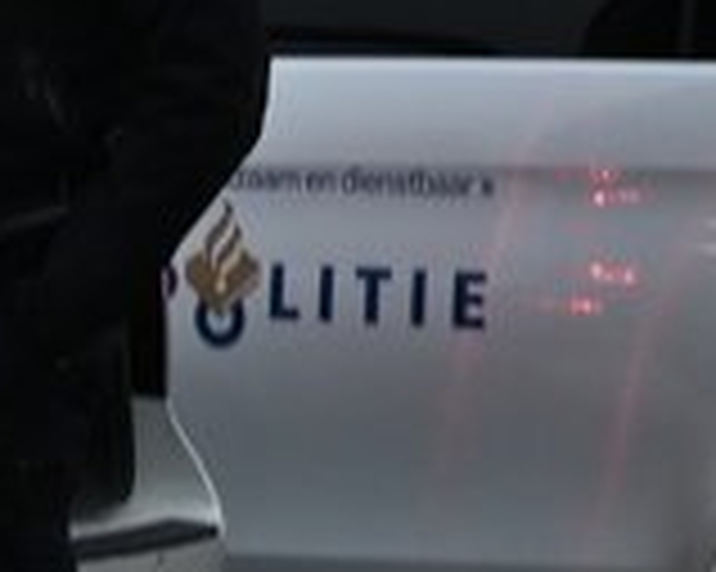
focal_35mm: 411
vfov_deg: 3.8
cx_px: -797
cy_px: 203
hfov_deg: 4.6
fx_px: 8704
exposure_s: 1/125
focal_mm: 46
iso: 500
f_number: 4
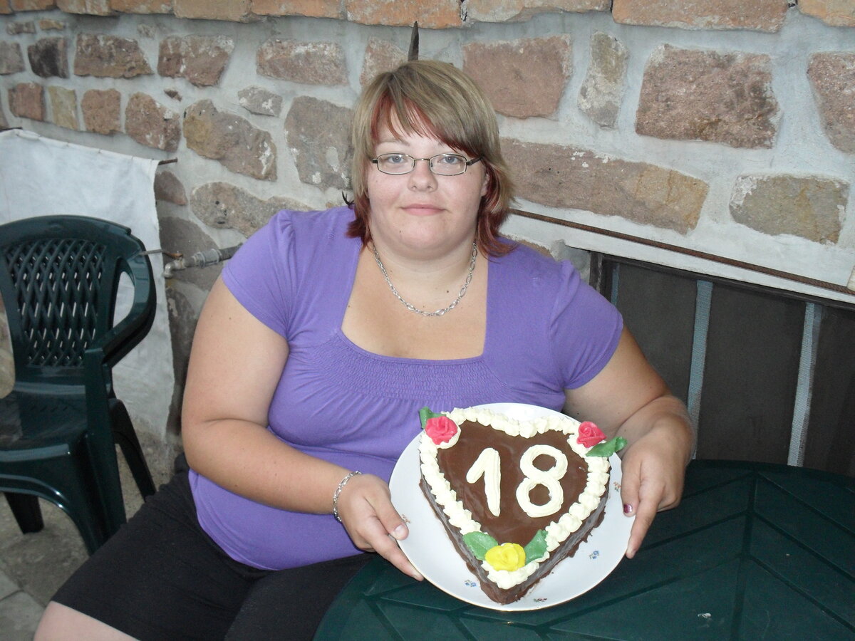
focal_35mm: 42
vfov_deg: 34.3
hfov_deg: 44.8
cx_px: 428
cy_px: 320
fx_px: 1037
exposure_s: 1/45
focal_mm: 7.5
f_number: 3.6
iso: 200
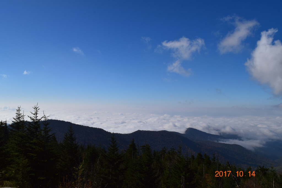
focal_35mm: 27
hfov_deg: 67.4
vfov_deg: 47.9
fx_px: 211
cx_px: 141
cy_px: 94
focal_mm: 18
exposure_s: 1/640
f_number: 11
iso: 200
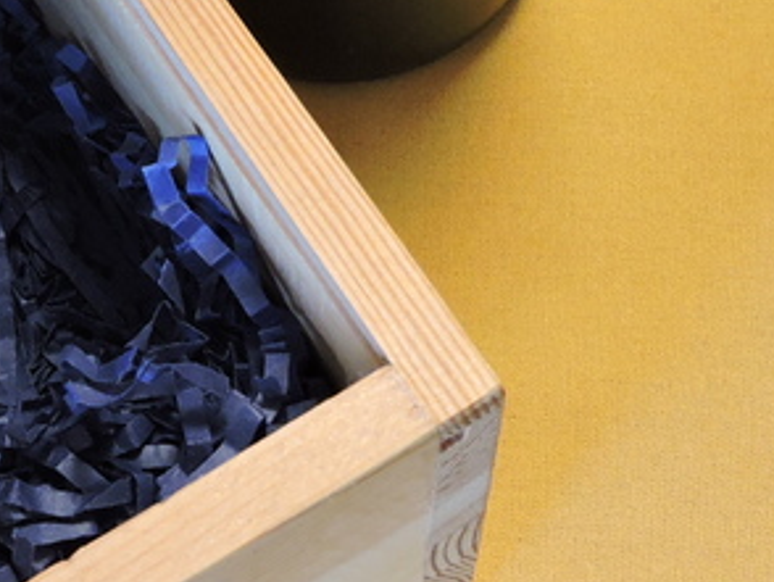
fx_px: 2059
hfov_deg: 20.4
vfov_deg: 15.7
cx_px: -64
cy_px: -55
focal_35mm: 92
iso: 400
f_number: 3.8
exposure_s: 1/25
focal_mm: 6.3
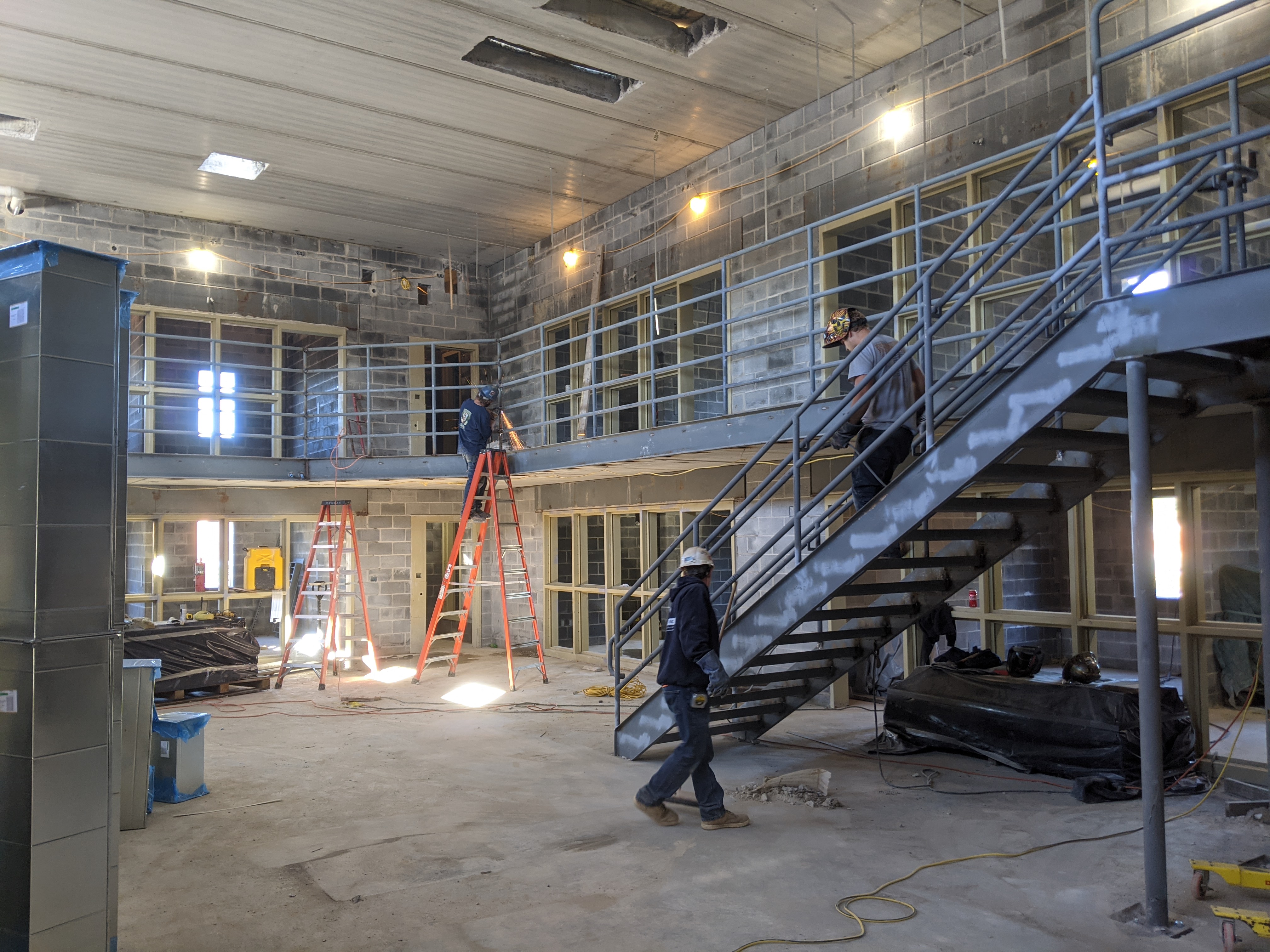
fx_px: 991
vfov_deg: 51.4
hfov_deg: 65.3
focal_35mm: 27
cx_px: 635
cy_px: 476
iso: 62
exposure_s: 1/27
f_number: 1.8
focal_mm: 4.44
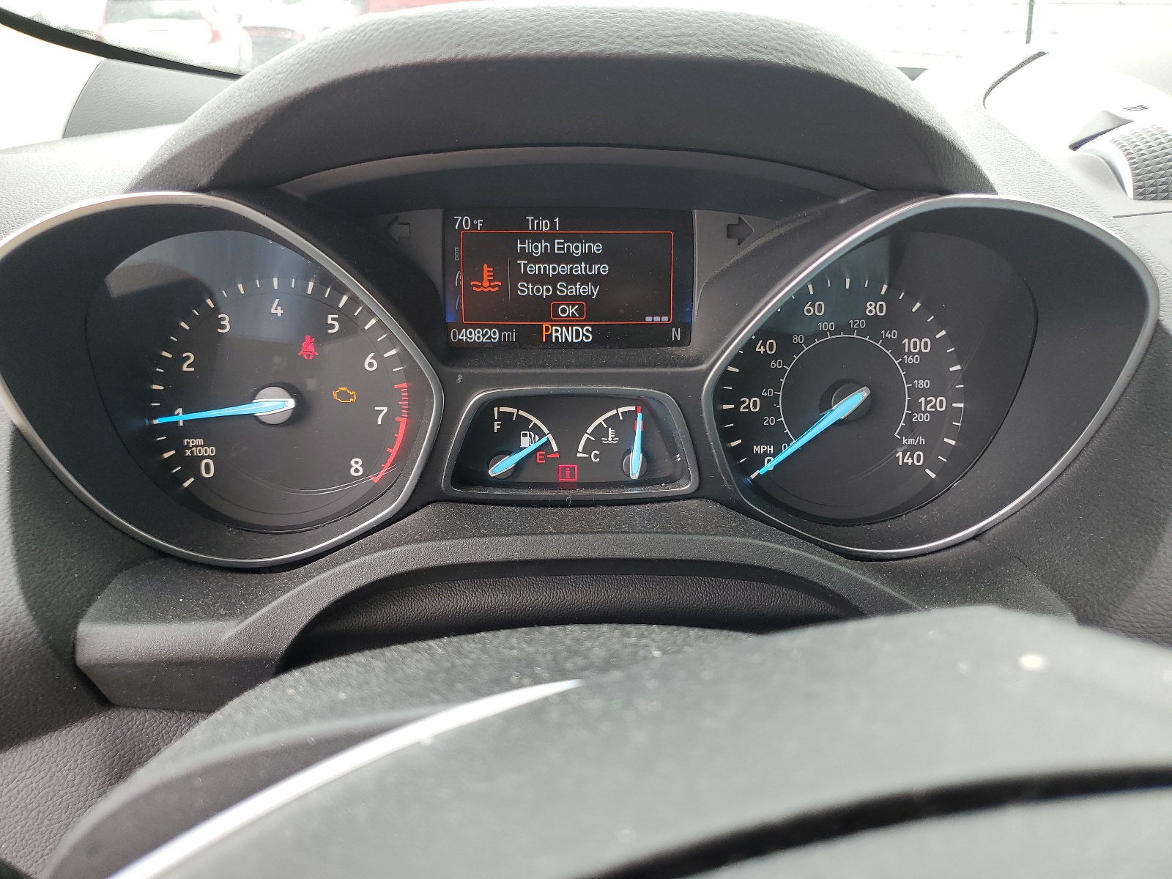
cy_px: 440
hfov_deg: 67.3
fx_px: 880
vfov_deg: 53.1
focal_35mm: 26
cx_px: 586
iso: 50
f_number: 1.5
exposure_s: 1/200
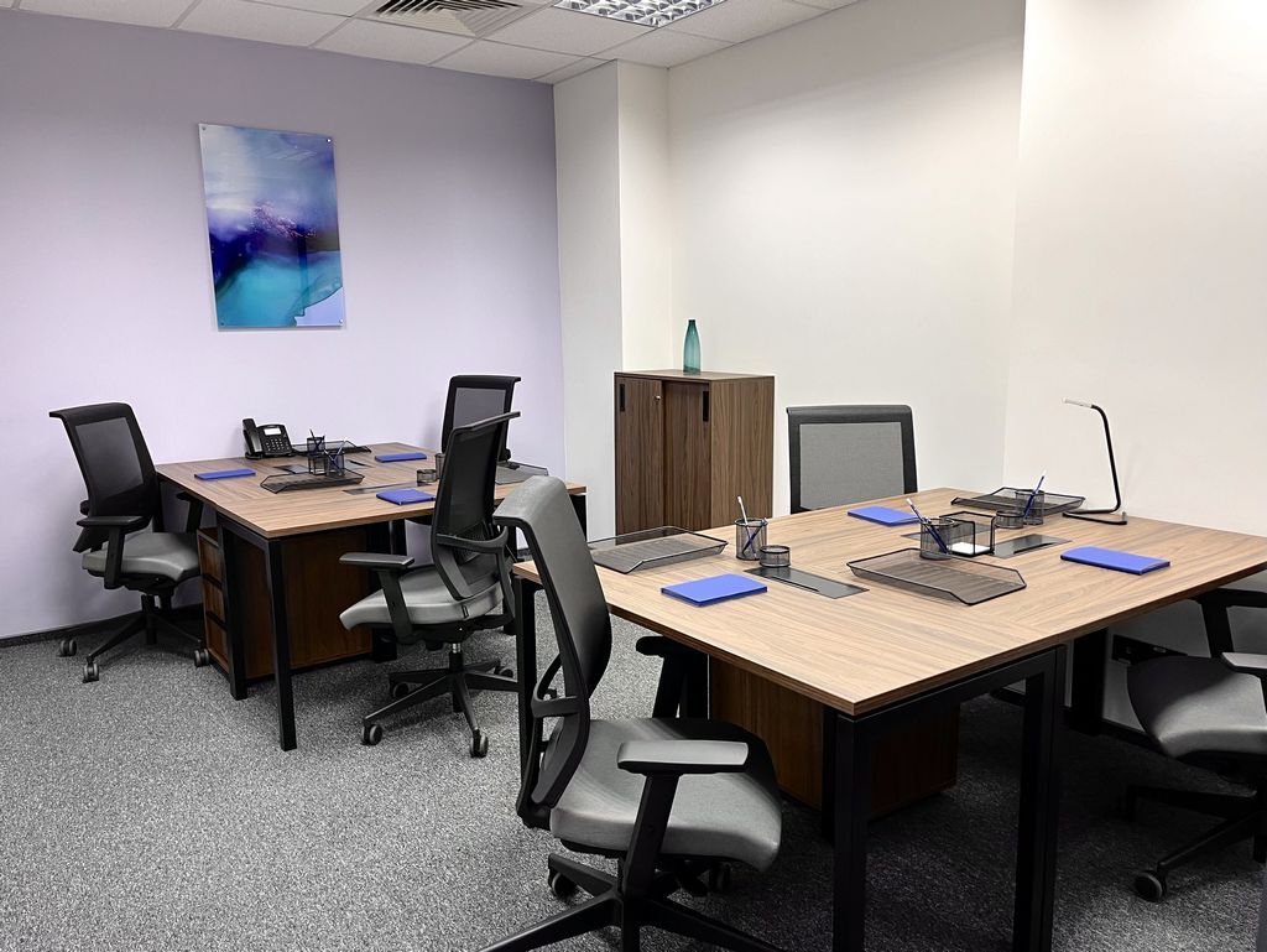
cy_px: 476
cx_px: 634
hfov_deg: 67.3
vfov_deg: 53.1
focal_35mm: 26
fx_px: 952
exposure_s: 1/50
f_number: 1.6
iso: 80
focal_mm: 5.1
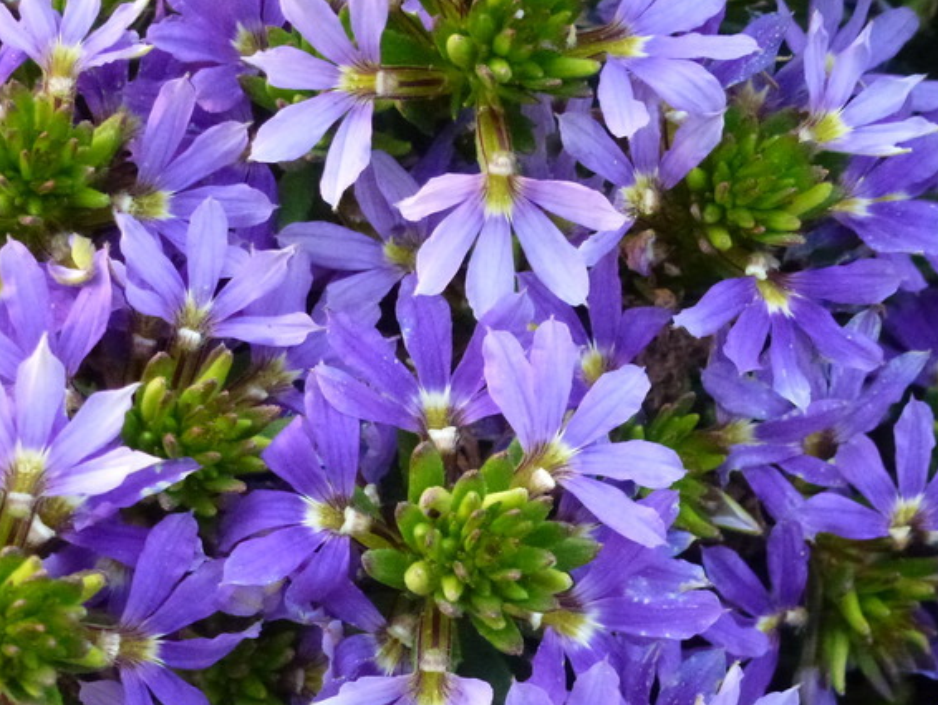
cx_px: 504
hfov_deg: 21.8
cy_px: 503
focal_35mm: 90
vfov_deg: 16.4
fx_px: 2440
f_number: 4.4
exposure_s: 1/100
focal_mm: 10.1
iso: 800
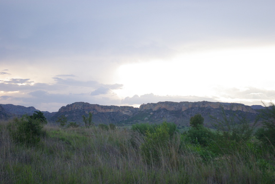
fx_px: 630
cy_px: 92
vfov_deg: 16.6
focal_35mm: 82
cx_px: 138
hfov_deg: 24.6
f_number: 5.6
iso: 400
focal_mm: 55
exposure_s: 1/60
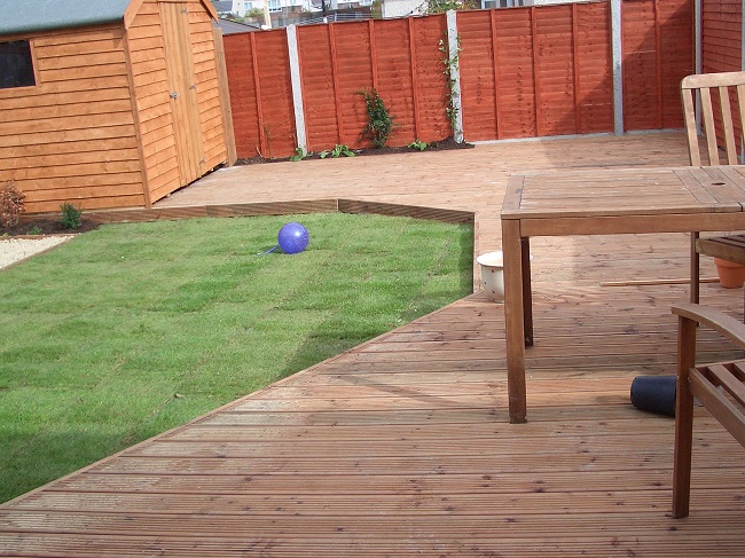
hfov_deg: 45.8
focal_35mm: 41
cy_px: 279
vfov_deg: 35.1
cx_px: 372
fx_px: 882
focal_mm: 6.8
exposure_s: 1/400
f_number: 4.6
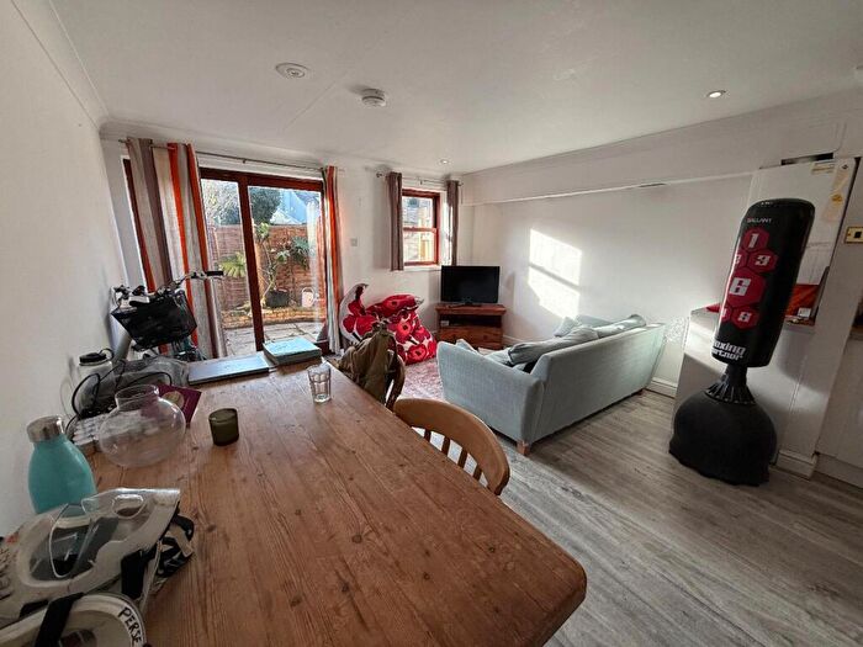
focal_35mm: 14
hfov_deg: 102.1
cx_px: 432
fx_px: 349
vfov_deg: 85.7
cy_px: 324
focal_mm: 2.22
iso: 64
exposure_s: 1/158
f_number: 2.2
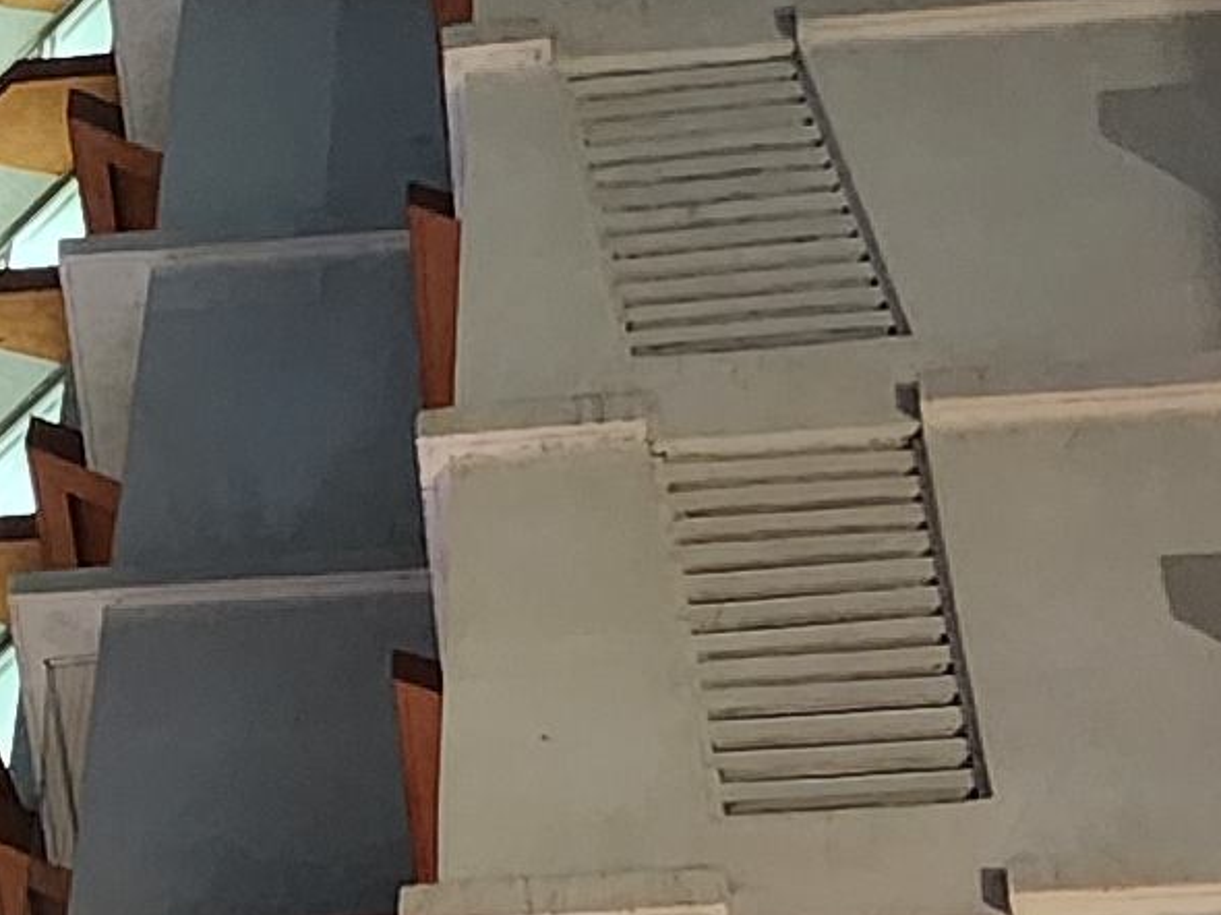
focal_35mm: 156
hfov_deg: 12.5
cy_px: 629
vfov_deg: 9.5
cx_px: -70
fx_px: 5500
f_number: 1.8
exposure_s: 1/25
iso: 1000
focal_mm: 6.4
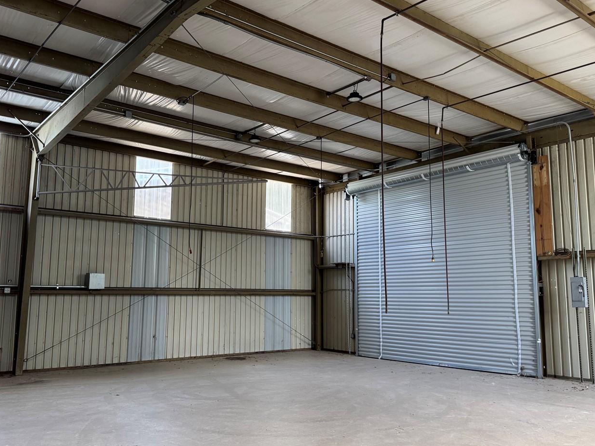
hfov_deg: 58.3
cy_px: 227
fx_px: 533
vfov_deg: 45.4
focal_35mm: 31
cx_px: 274
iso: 200
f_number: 1.78
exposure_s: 1/103
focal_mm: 6.76
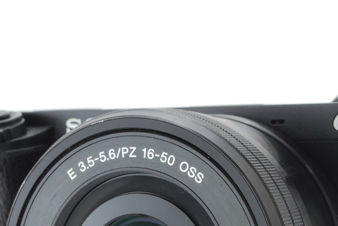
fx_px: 1504
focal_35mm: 160
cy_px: 240
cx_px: 132
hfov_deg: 12.8
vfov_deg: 8.5
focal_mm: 50
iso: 320
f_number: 18
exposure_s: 1/100
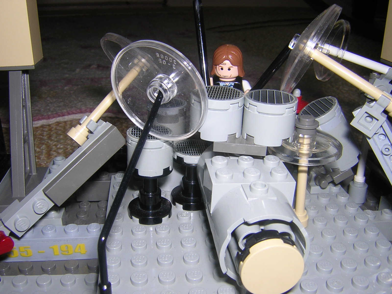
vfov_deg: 39.7
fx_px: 408
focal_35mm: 36
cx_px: 196
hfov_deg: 51.4
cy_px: 147
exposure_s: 1/60.1
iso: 100
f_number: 5.2
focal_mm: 4.7
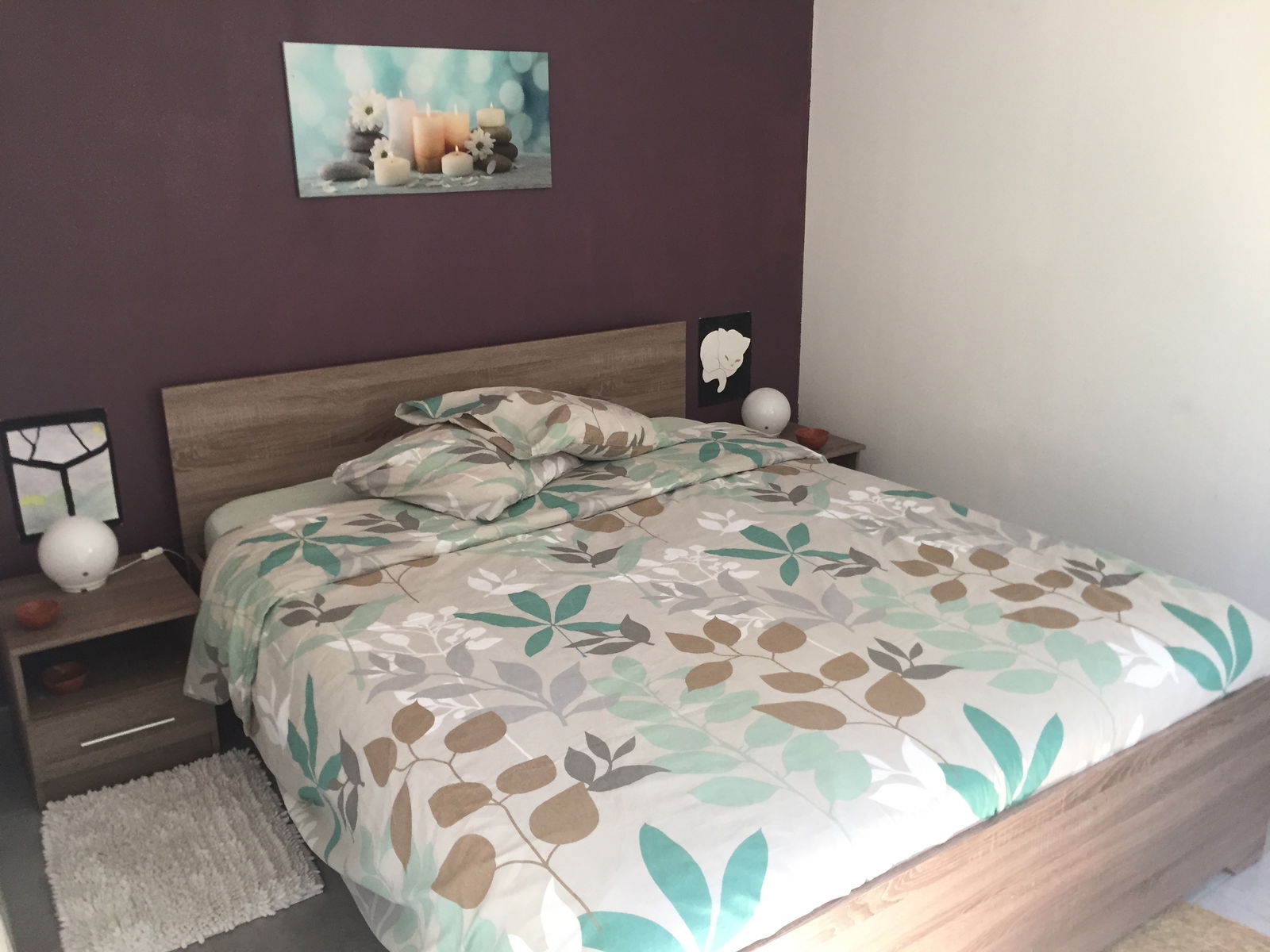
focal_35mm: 29
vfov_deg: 48.2
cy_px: 476
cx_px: 635
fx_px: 1064
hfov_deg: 61.7
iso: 64
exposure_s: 1/33
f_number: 2.2
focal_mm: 4.15
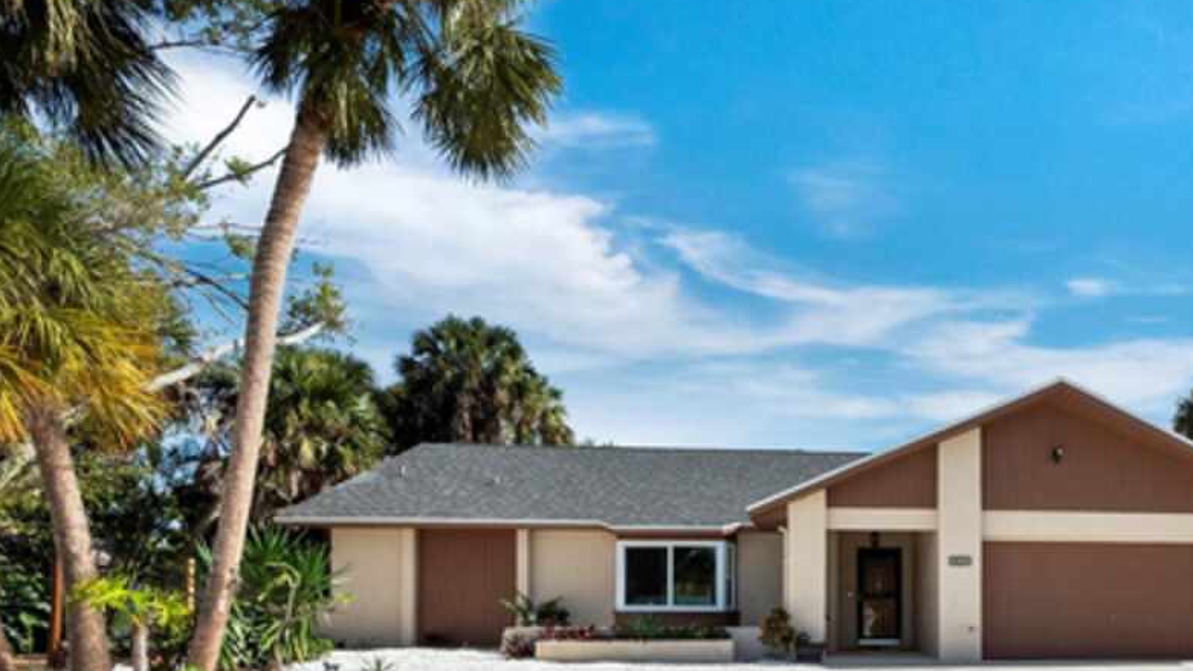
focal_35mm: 25
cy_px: 614
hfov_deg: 68.3
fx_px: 791
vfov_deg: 41.9
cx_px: 921
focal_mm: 7
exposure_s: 1/640
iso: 400
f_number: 11
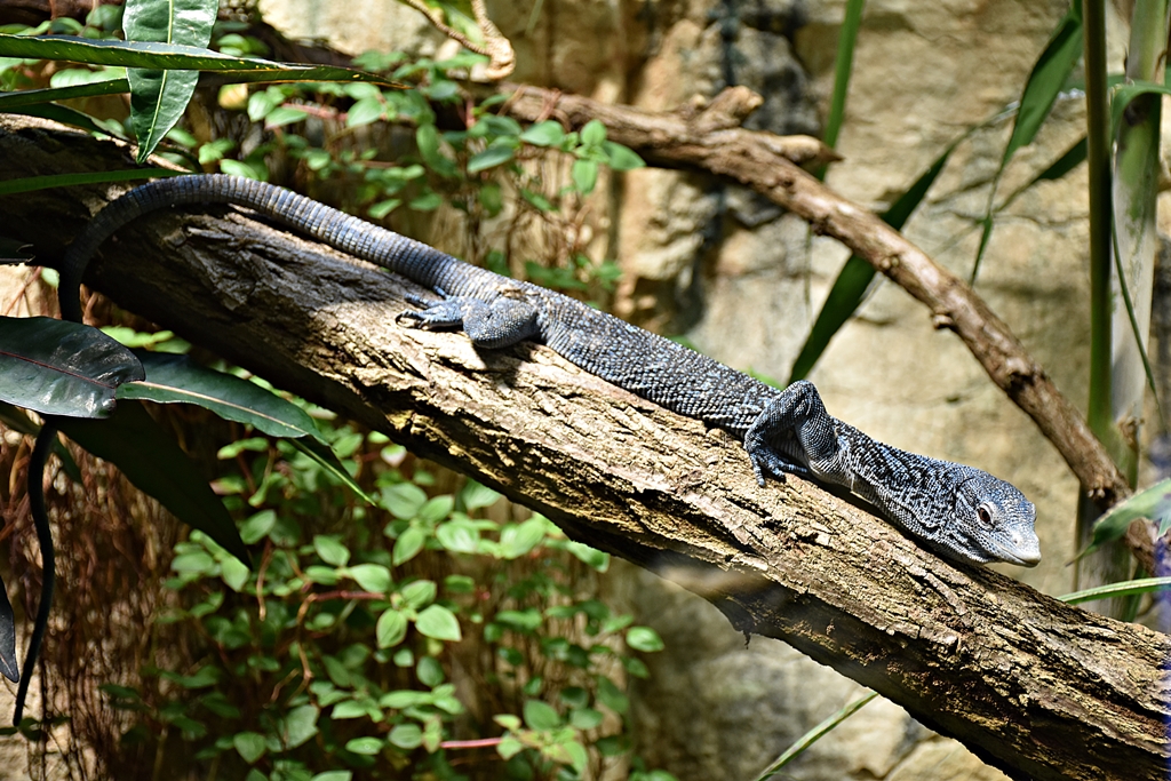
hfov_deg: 27.0
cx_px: 586
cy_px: 390
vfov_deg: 18.2
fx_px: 2440
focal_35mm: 75
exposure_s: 1/60
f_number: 4.8
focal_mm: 50
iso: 560
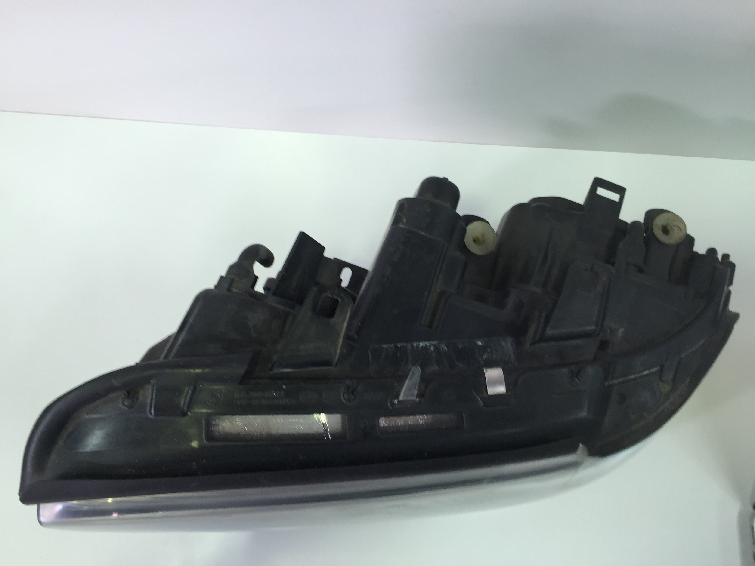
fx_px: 633
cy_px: 283
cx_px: 378
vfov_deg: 48.2
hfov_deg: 61.7
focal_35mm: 29
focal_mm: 4.15
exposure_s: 1/50
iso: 40
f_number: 2.2
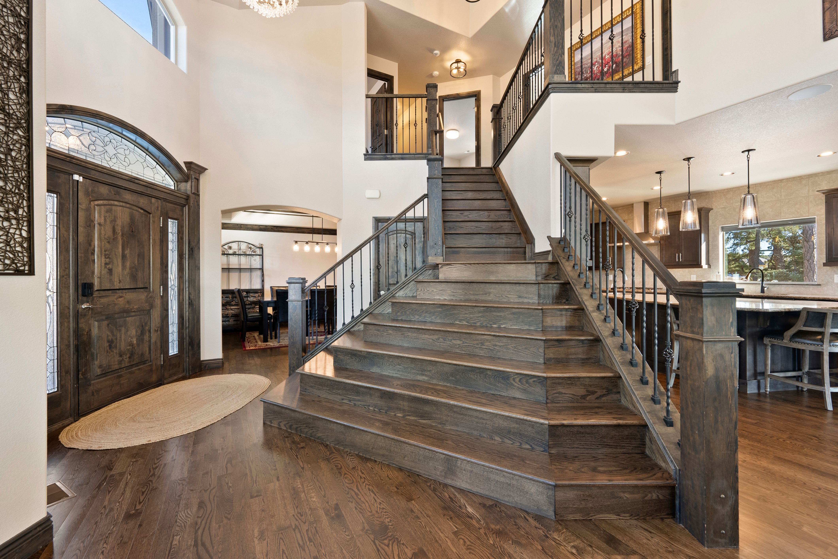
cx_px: 419
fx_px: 349
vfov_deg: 77.4
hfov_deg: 100.4
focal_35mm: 15
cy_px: 280
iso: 500
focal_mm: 15
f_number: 9
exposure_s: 1
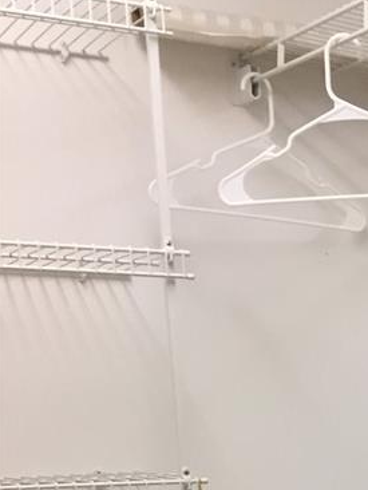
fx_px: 1345
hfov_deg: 14.3
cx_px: 600
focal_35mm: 95
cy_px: 704
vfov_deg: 18.6
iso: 80
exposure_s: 1/30
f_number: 2.2
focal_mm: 4.15
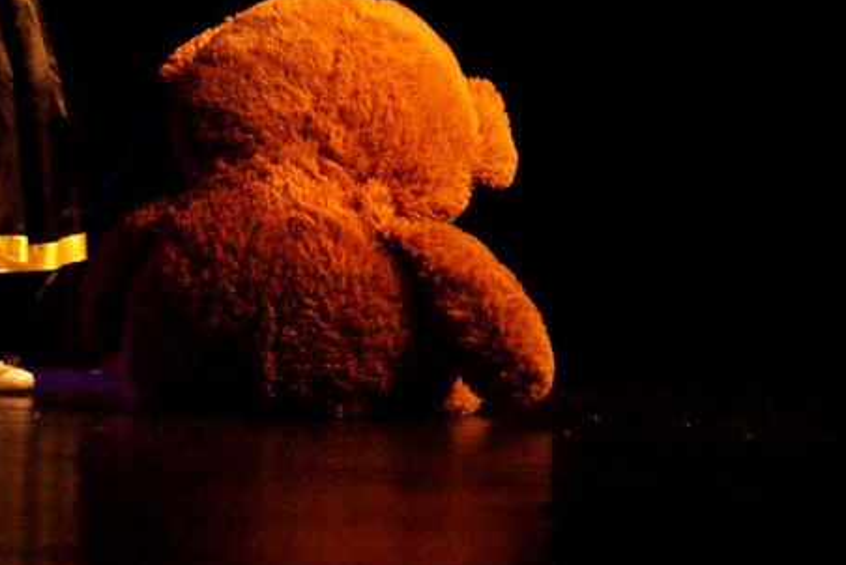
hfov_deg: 12.3
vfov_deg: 8.2
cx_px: 140
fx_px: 3903
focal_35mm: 166
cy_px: -10
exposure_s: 1/50
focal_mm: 50
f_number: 5.6
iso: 3200
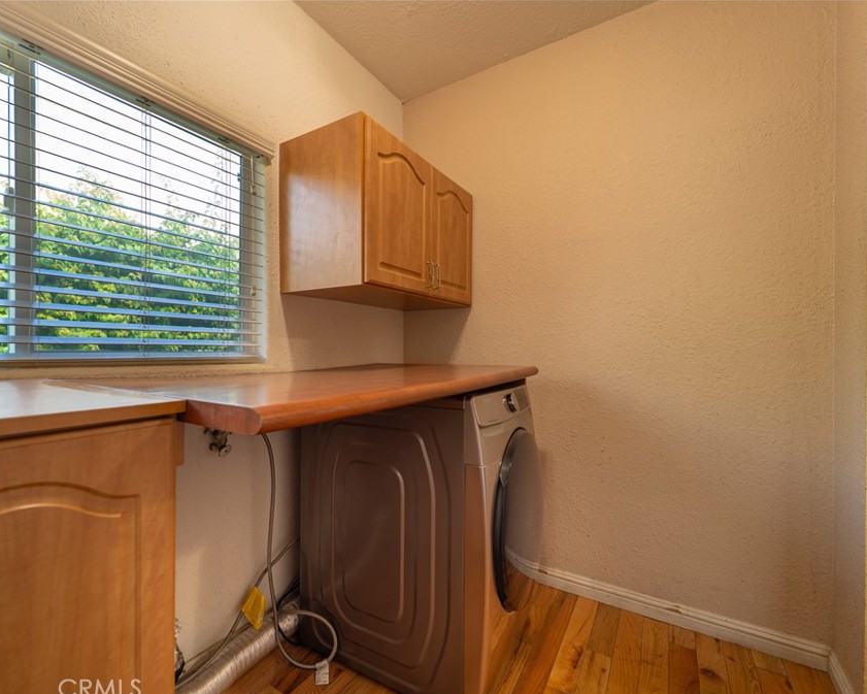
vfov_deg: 80.4
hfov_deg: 92.5
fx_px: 411
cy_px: 351
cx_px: 370
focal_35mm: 16
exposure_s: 1/8
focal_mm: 14
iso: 100
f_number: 5
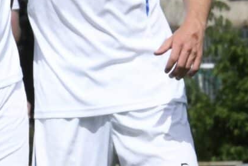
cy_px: 76
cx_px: 94
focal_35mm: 1979
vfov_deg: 0.7
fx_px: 13632
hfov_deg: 1.0
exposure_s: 1/1600
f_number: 29
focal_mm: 400
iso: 5000
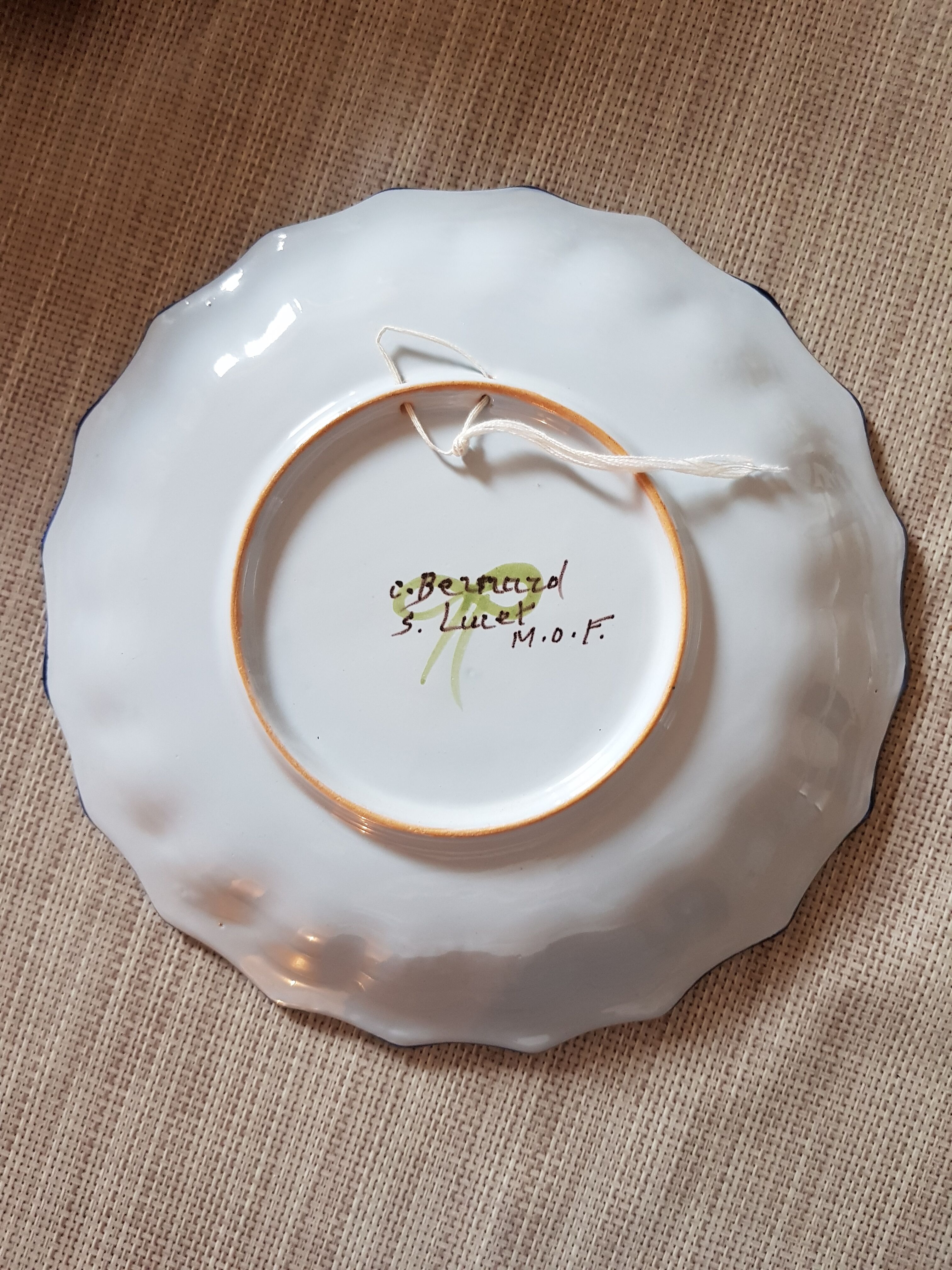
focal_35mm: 26
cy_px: 635
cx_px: 476
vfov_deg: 67.3
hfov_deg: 53.1
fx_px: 953
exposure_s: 1/17
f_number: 1.7
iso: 200
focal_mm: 4.2
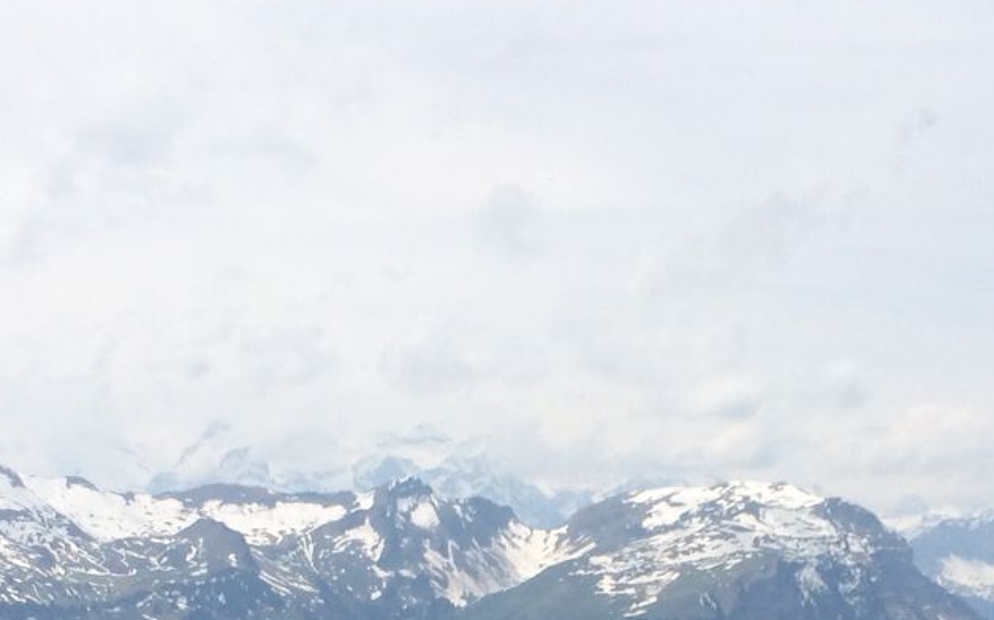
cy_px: 939
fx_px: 2546
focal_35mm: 94
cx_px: 582
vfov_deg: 13.1
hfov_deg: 22.1
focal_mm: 4.15
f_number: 2.2
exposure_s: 1/4115
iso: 32
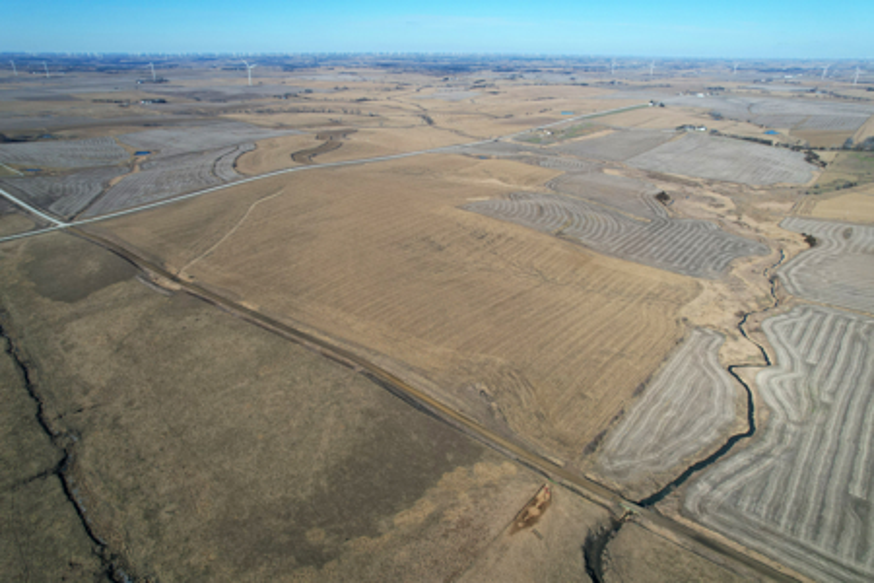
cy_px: 292
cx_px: 437
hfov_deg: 78.6
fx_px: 534
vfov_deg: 57.2
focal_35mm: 22
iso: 100
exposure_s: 1/2000
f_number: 2.8
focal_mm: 8.38
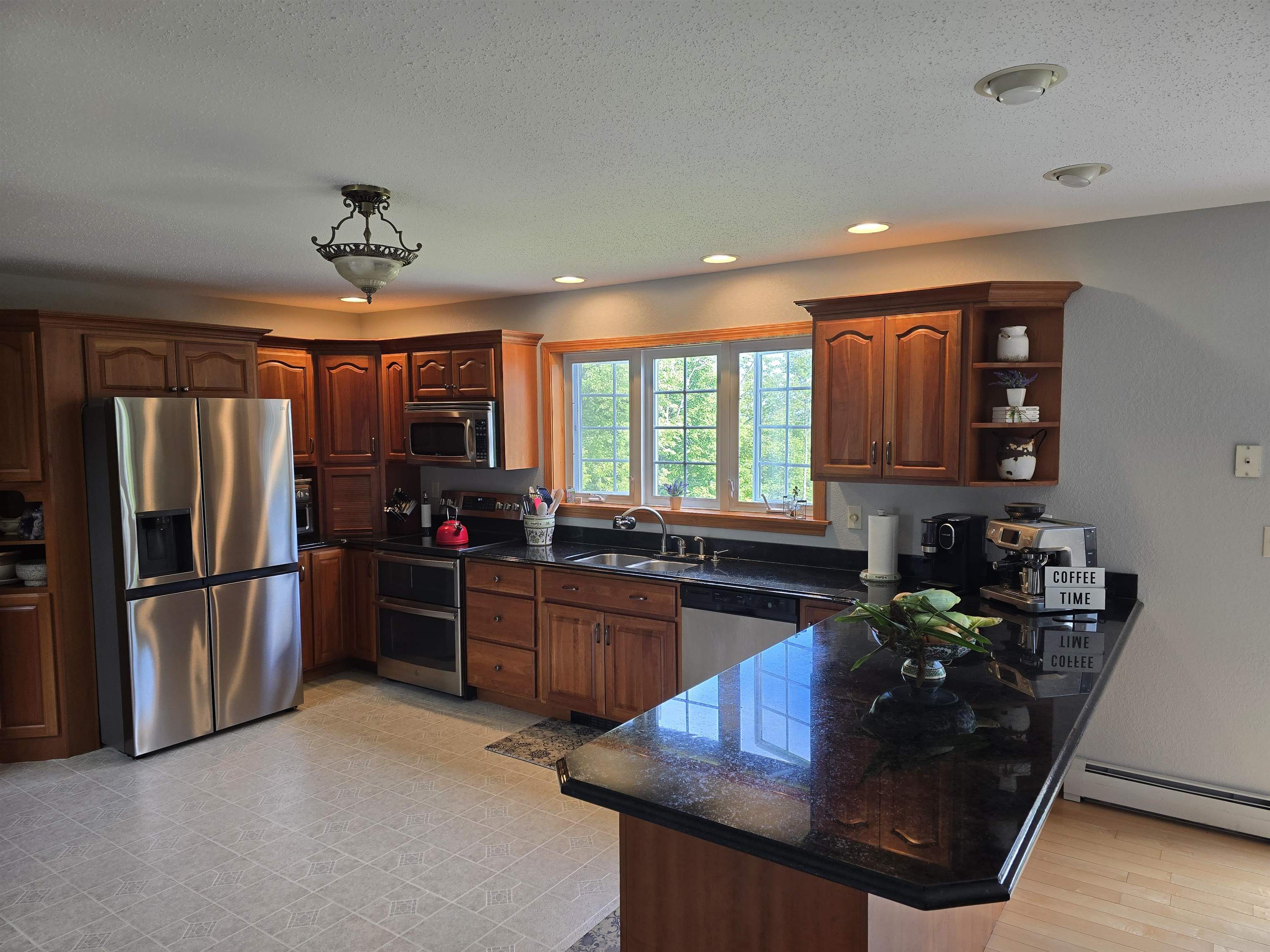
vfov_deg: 58.9
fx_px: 844
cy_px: 476
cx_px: 635
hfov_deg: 73.9
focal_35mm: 23
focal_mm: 6.3
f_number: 1.7
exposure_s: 1/120
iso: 100
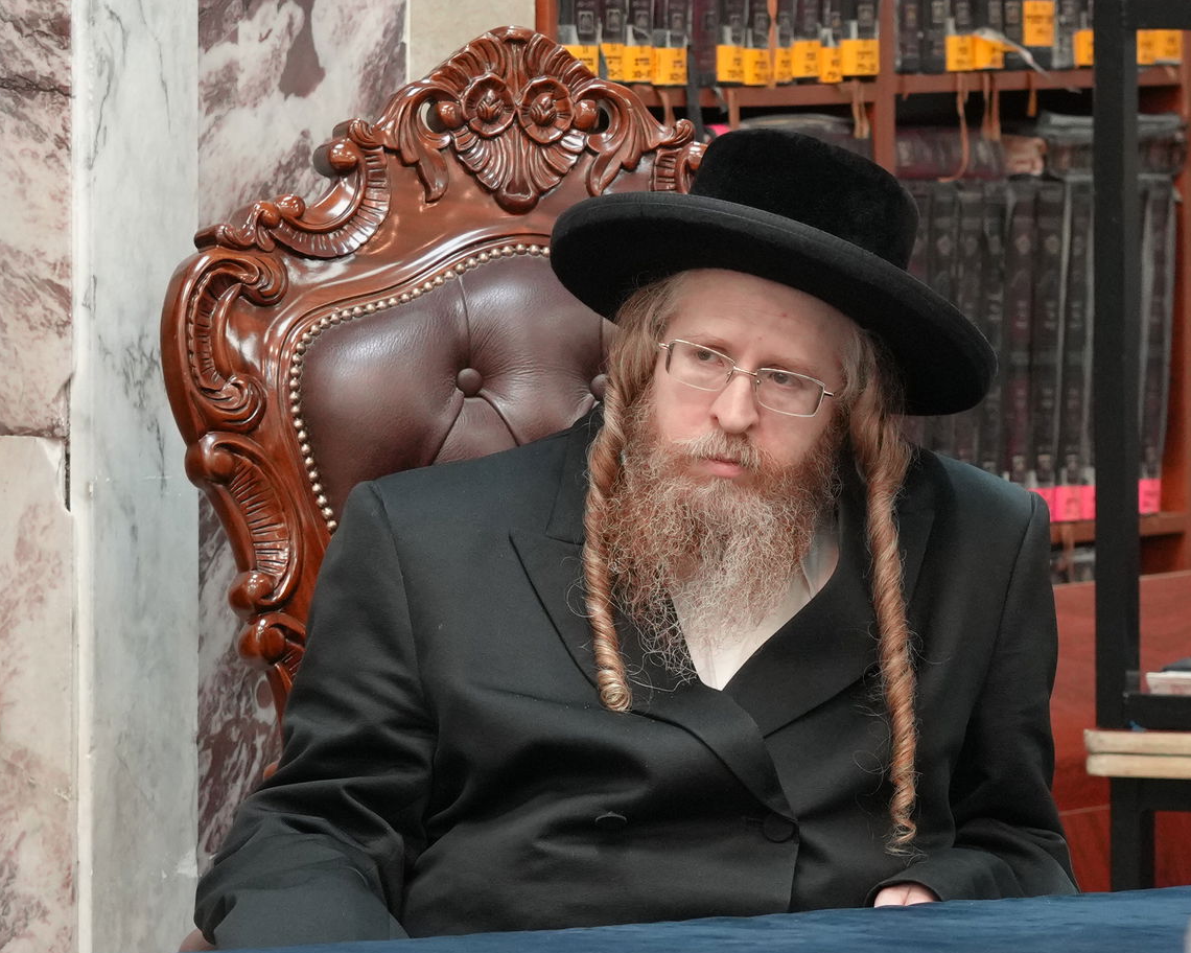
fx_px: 6380
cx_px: 611
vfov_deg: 8.5
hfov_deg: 10.7
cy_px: 478
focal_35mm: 181
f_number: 4
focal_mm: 105
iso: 2000
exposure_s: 1/160
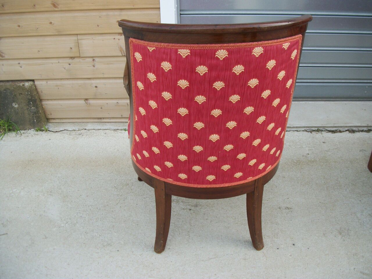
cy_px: 140
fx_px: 344
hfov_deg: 56.8
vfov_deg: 44.2
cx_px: 186
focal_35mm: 32
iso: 80
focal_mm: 5.7
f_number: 2.9
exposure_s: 1/400
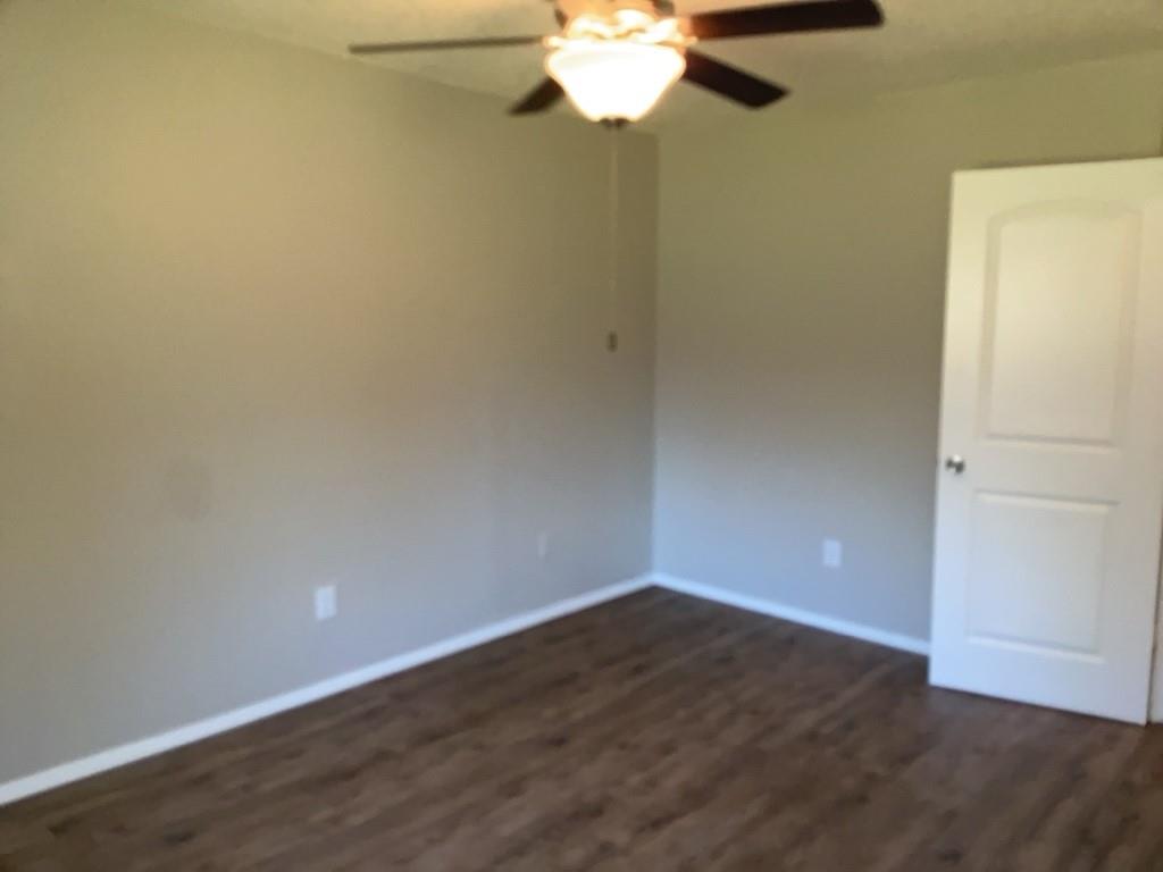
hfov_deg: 65.3
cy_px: 436
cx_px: 582
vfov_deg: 51.4
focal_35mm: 27
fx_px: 907
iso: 125
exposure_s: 1/100
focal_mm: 3
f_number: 1.8
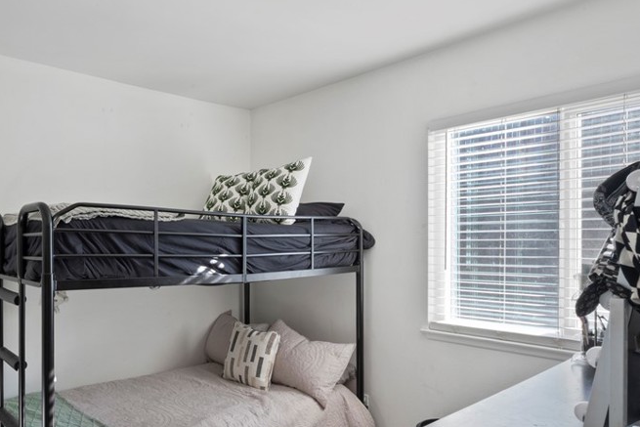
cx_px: 193
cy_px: 254
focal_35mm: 25
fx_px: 445
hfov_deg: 68.7
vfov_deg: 51.0
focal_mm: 16
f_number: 22
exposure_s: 5
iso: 40
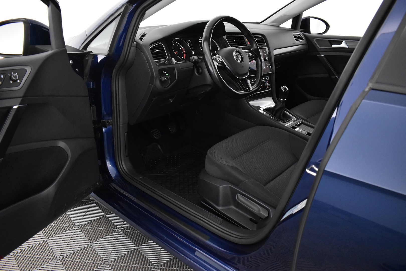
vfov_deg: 47.9
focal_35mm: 27
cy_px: 136
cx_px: 203
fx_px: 305
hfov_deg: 67.4
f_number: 4
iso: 3200
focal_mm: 18
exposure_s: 1/60
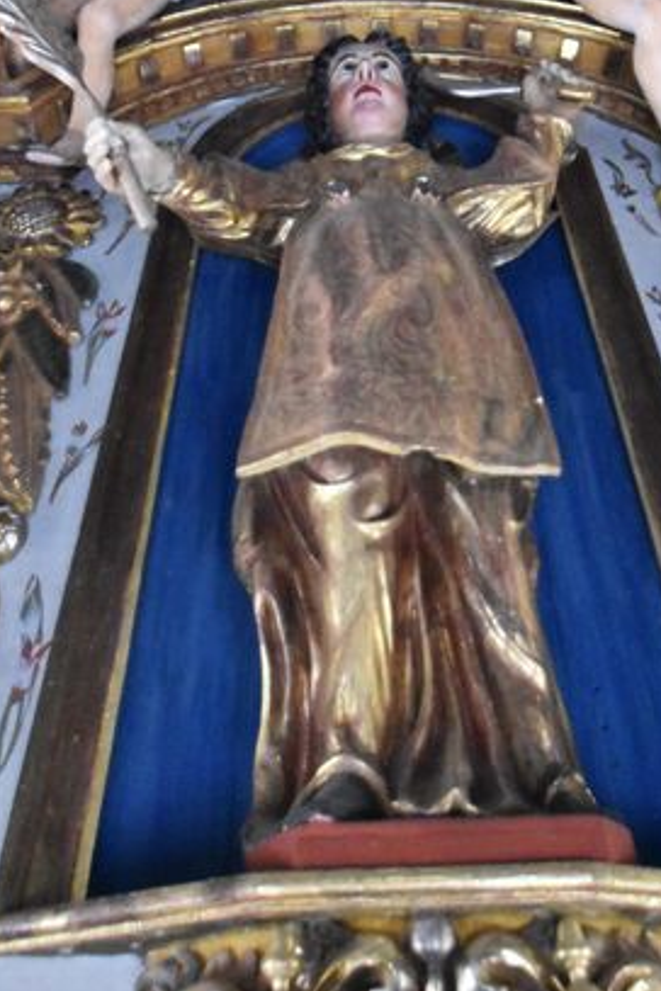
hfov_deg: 36.8
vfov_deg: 49.5
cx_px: 385
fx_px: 991
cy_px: 177
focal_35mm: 36
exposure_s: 1/25
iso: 12800
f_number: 3.8
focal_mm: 14
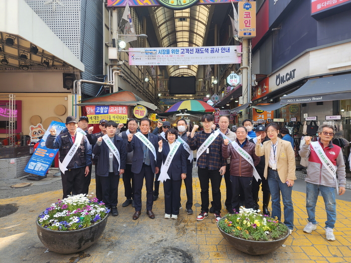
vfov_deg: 58.9
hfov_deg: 73.9
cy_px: 132
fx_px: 233
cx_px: 176
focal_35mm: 23
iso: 16
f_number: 1.8
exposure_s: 1/180
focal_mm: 6.4
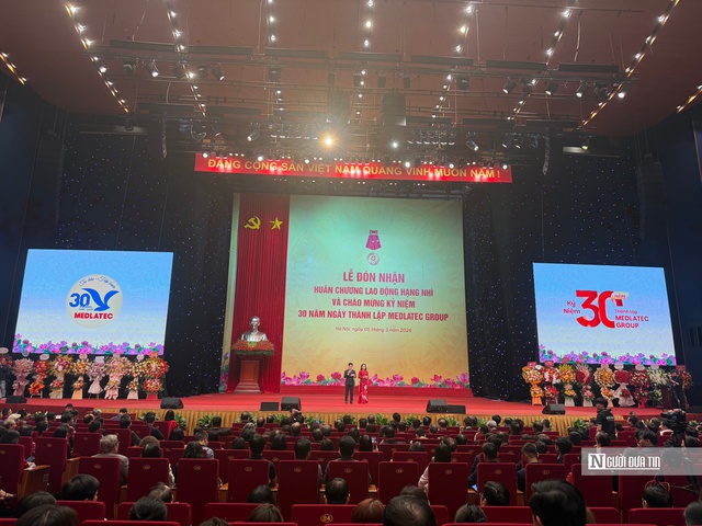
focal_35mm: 24
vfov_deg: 56.8
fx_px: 487
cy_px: 263
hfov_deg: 71.6
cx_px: 351
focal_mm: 6.76
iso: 125
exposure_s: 1/120
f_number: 1.78
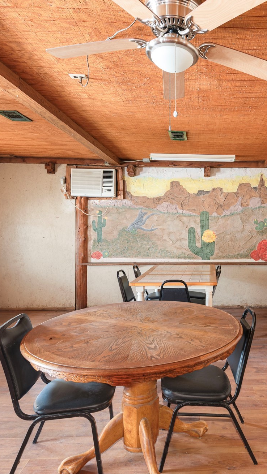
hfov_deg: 42.1
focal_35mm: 26
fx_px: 327
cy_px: 230
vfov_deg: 71.9
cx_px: 220
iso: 100
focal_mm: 16
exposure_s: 5
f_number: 7.1
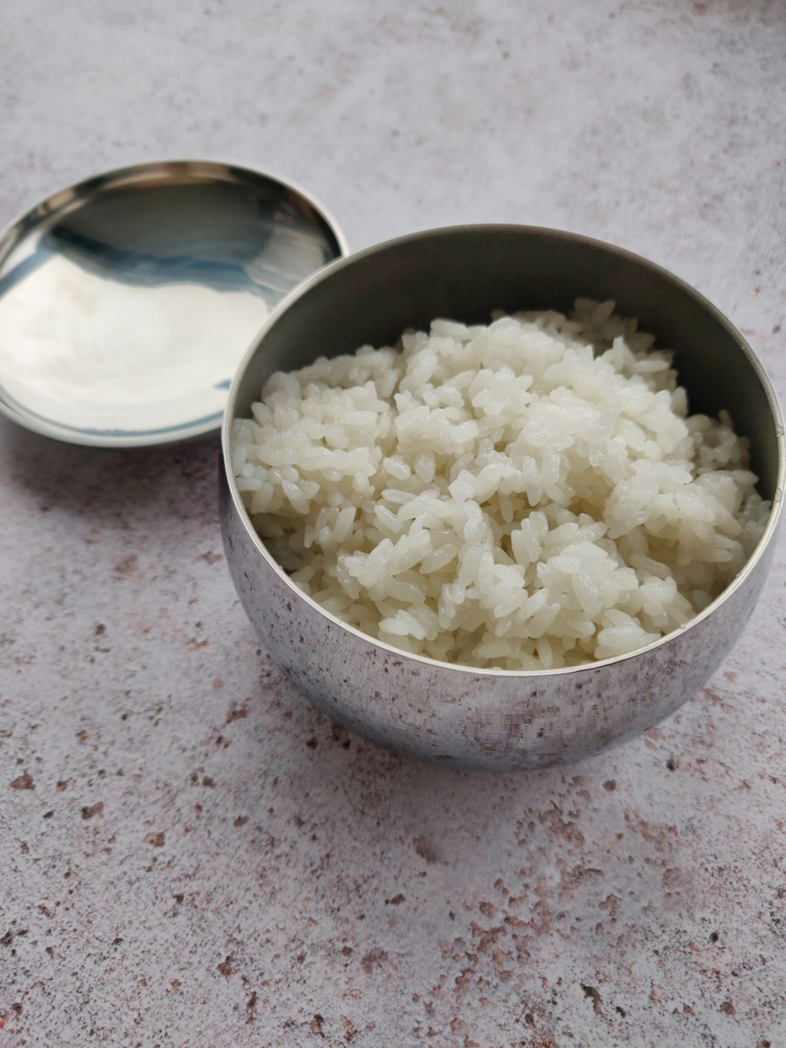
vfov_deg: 69.4
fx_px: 757
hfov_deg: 54.9
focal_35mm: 25
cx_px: 393
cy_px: 524
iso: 100
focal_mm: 4.25
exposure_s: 1/255
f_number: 1.7
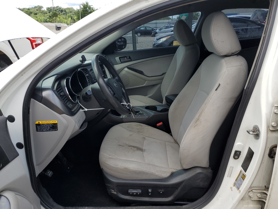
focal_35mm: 26
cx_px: 139
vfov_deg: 53.1
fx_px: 209
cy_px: 104
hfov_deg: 67.3
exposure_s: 1/1250
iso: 50
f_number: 1.5
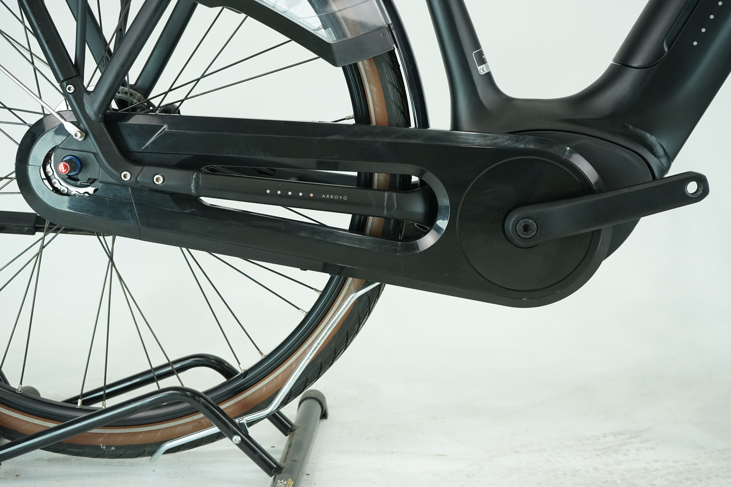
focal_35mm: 48
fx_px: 975
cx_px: 366
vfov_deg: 28.1
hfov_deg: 41.1
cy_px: 244
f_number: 5.6
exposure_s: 1/200
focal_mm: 48
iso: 1600
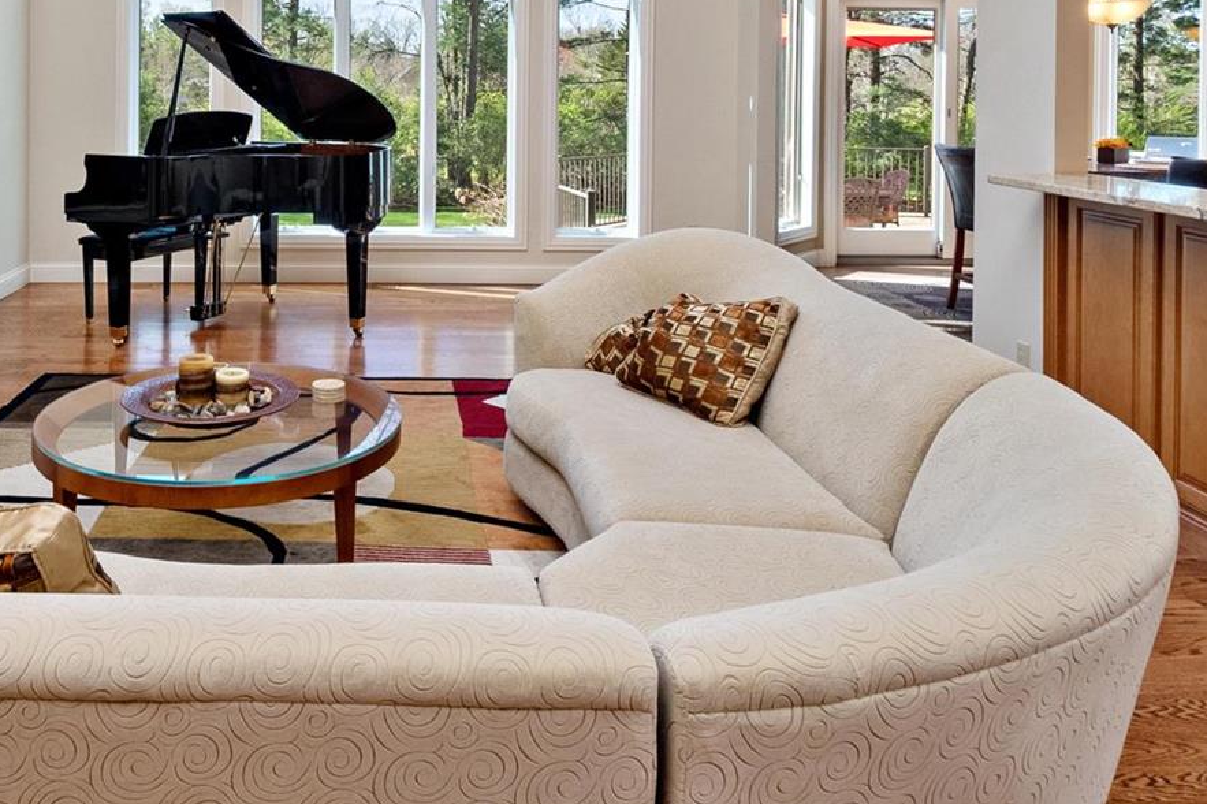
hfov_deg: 61.9
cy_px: 103
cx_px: 388
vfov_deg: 41.8
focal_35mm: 29
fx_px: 972
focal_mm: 8
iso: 400
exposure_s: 1/100
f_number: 8
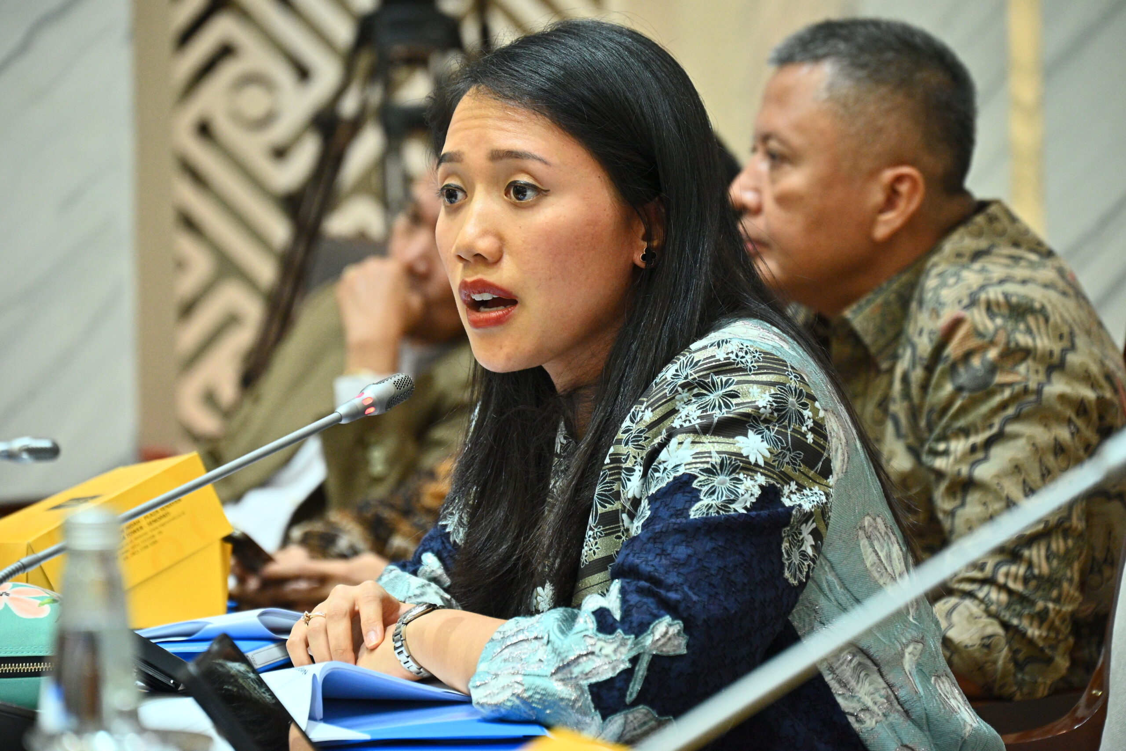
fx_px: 5004
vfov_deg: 8.6
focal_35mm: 160
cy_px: 376
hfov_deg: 12.8
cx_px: 563
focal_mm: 160
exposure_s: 1/125
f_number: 6.3
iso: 2000
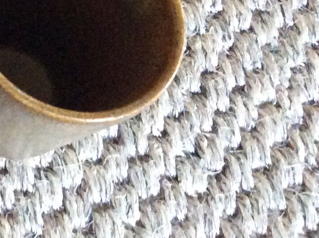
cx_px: -245
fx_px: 1067
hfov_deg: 14.9
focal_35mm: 116
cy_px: -92
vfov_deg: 12.3
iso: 400
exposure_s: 1/17
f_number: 2.4
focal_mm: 3.3
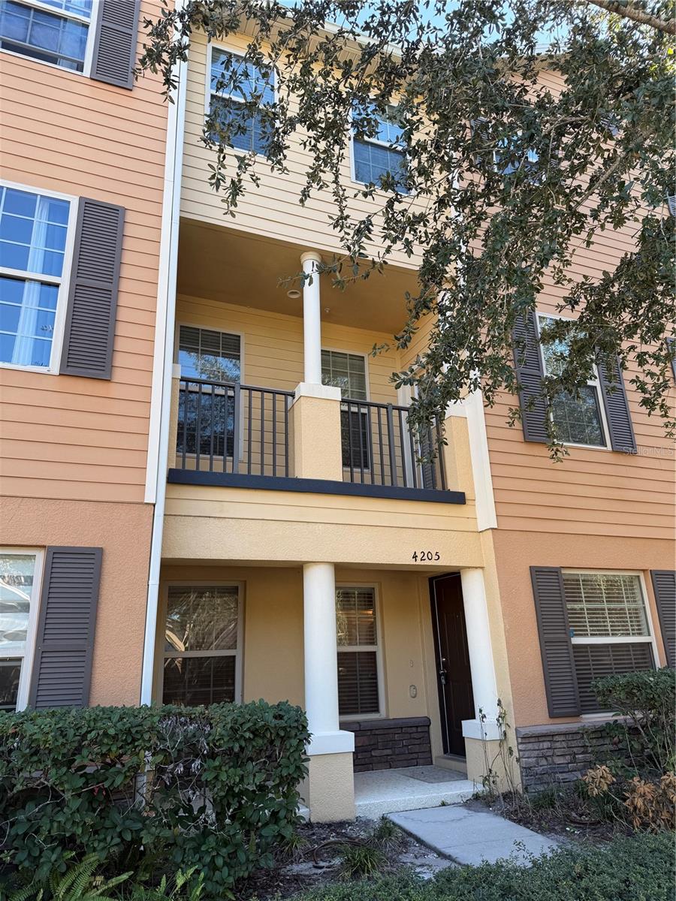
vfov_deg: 71.6
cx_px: 338
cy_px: 450
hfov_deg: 56.8
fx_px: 625
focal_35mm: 24
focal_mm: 6.76
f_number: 1.78
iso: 80
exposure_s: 1/363
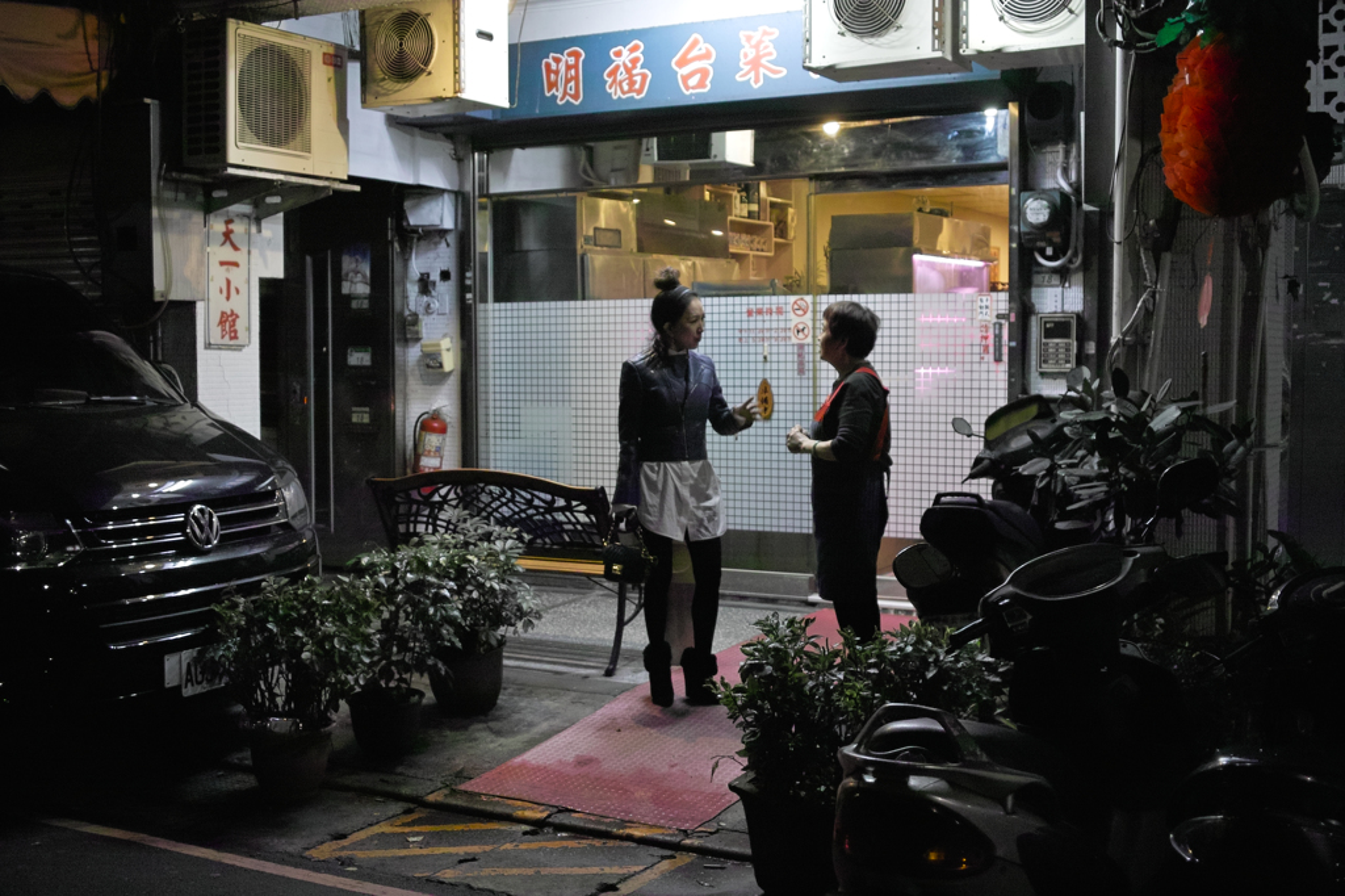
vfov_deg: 32.6
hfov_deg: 47.4
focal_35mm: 41
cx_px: 672
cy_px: 448
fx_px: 1531
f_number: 2.8
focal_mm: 24.2
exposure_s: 1/30
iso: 800
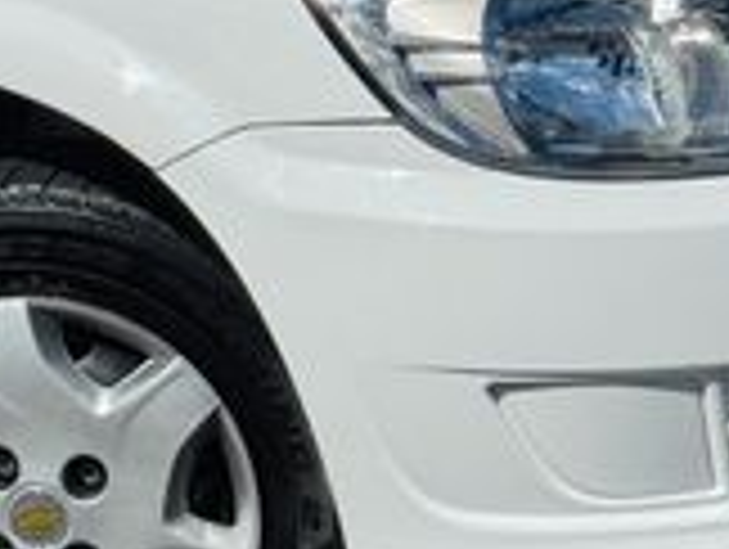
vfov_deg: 10.6
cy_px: -4
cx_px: 549
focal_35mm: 139
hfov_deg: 14.1
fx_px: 2932
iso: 50
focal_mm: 6.76
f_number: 1.78
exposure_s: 1/15385
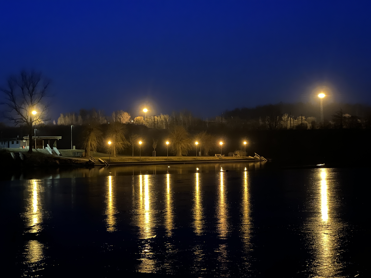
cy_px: 139
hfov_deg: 25.3
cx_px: 186
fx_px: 825
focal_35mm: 77
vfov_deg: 19.1
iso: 640
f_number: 2.8
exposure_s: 1/4
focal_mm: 9
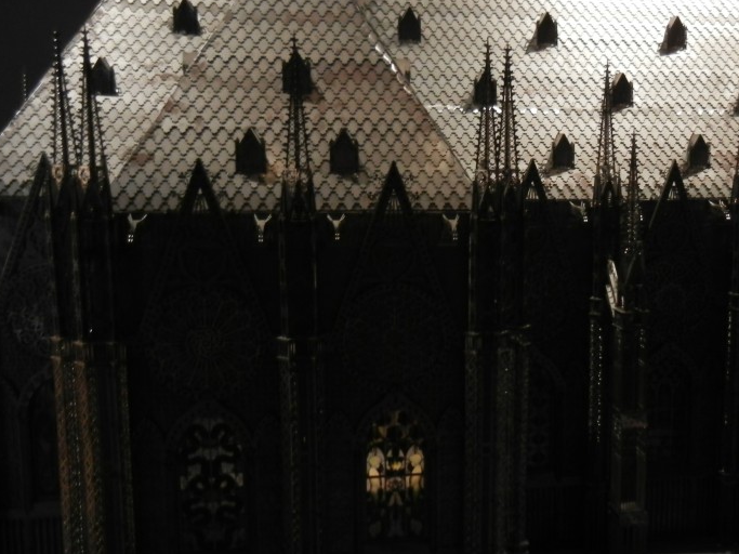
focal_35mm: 45
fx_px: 961
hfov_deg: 41.3
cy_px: 281
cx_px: 514
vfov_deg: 32.2
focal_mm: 5.4
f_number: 3.5
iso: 200
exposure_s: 1/5.9
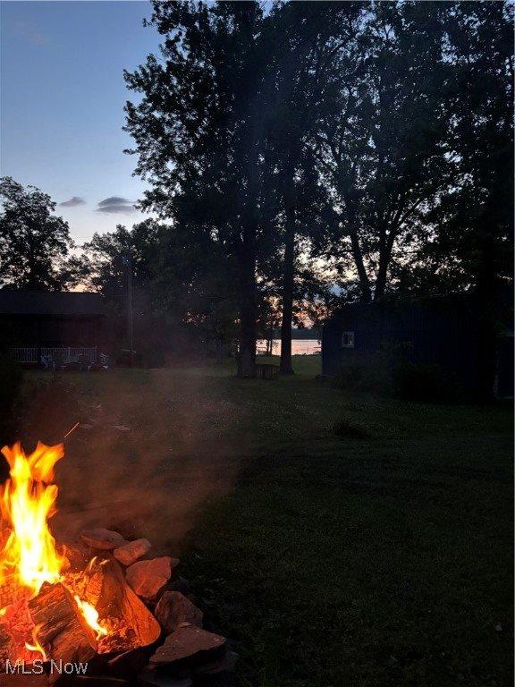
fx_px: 516
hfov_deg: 53.1
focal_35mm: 26
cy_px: 344
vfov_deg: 67.3
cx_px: 258
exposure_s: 1/29
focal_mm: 5.96
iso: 1000
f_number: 1.6
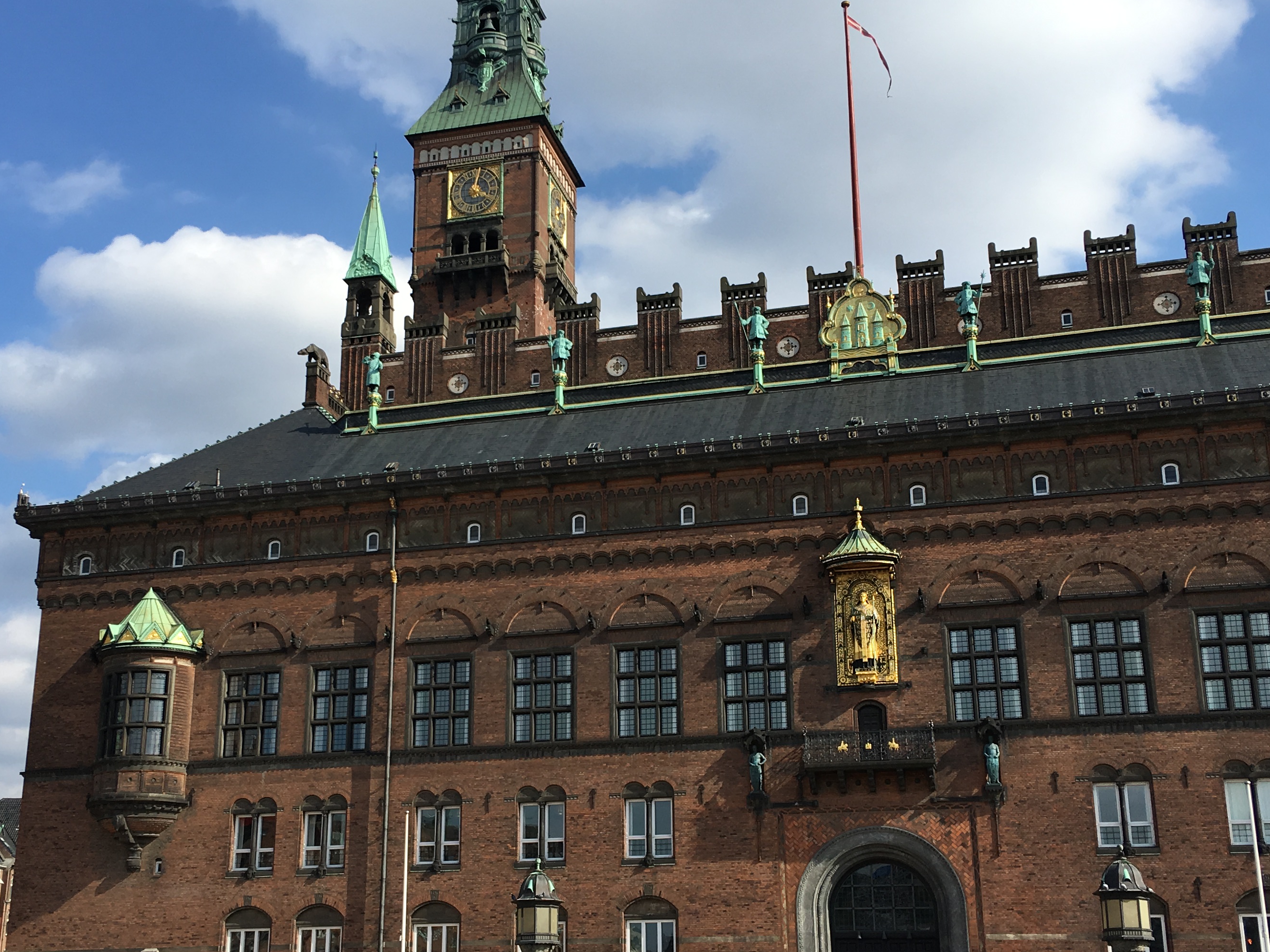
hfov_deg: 42.9
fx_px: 1614
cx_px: 598
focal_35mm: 44
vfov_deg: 32.8
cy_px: 559
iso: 25
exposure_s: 1/1261
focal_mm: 4.15
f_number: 2.2
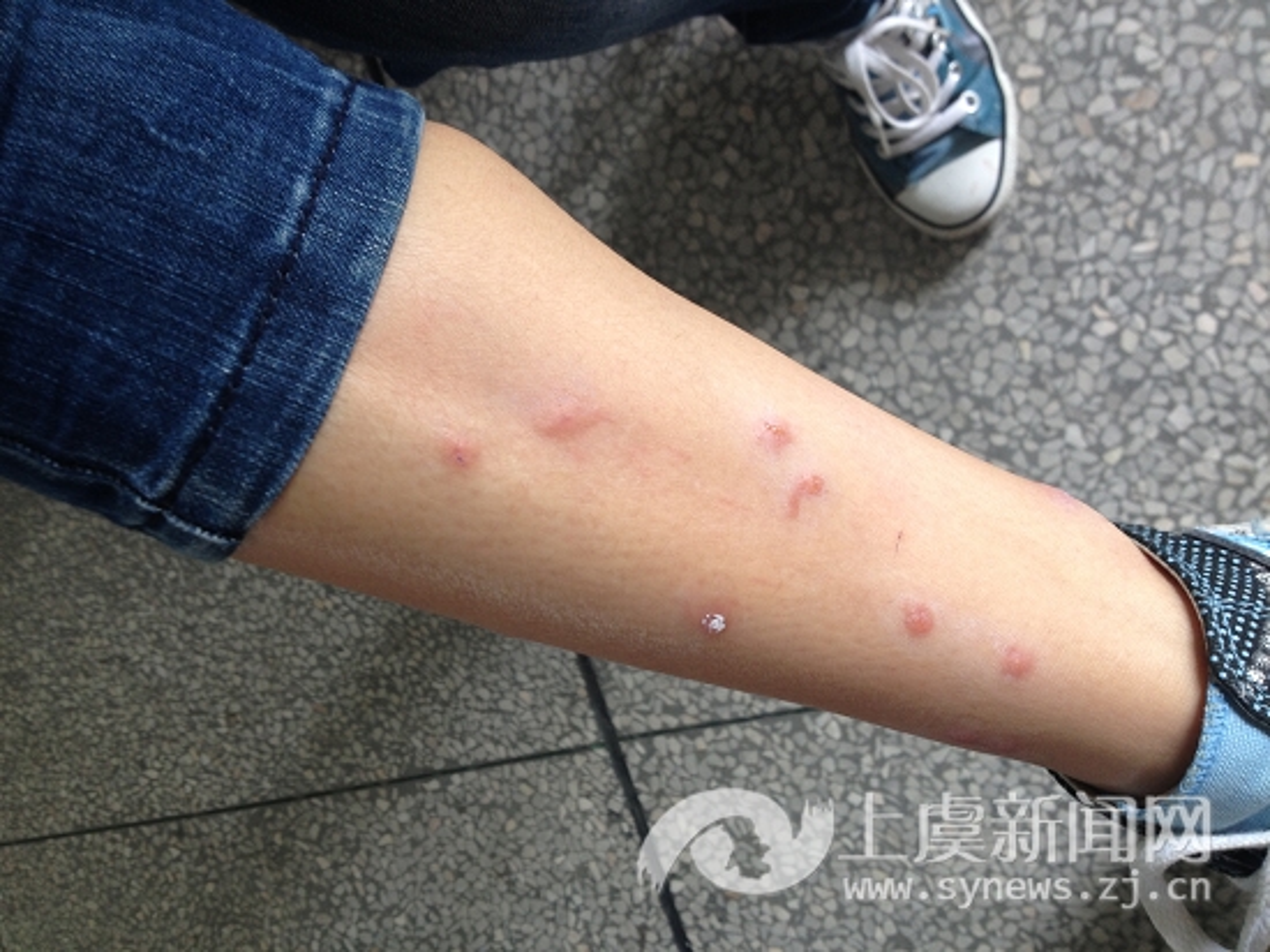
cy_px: 476
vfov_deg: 40.7
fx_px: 1284
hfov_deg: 52.6
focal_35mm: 35
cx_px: 635
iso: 50
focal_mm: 4.28
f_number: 2.4
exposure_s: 1/20
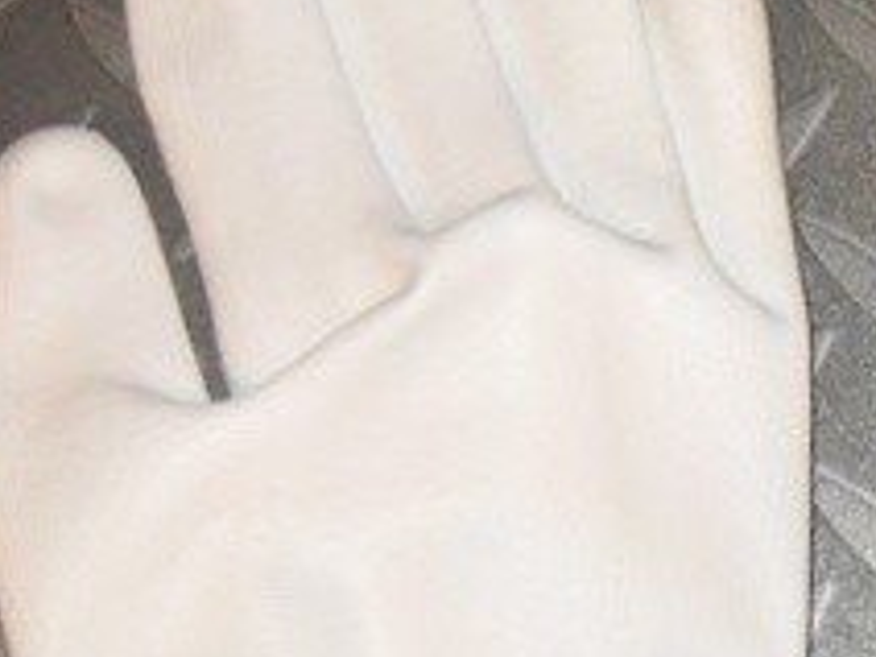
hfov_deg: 19.1
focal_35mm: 99
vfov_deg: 14.8
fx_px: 2505
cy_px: 616
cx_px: 938
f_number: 2.8
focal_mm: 6.2
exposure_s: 1/45
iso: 200
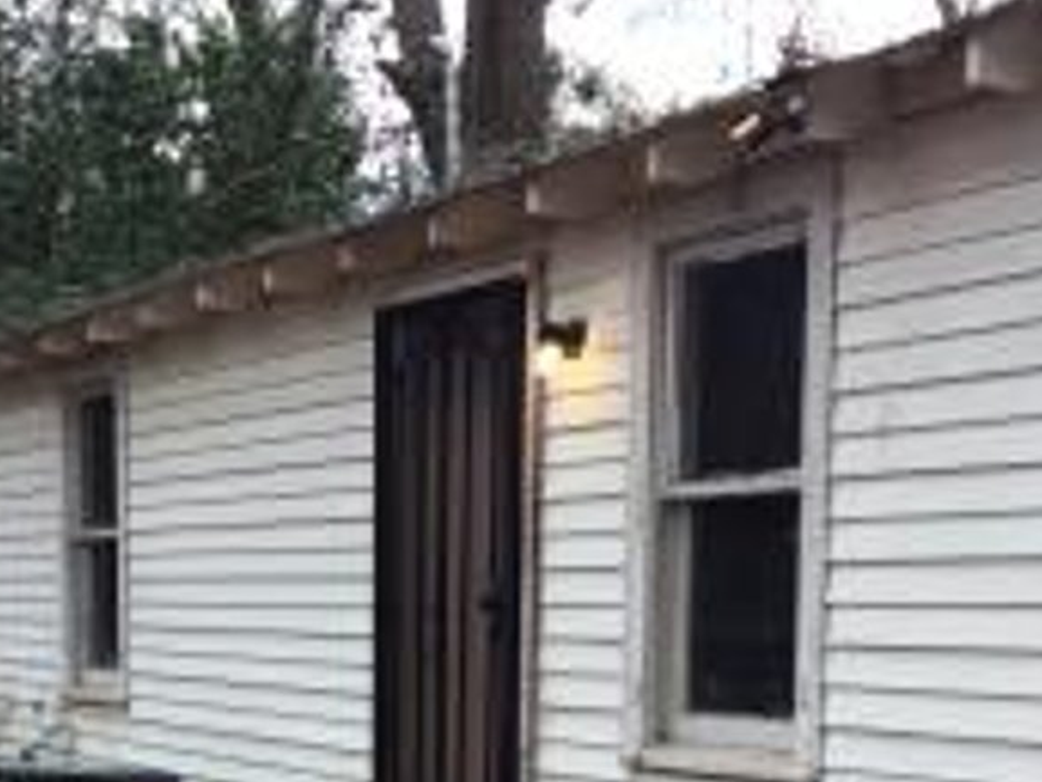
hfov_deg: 25.6
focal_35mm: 76
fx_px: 2288
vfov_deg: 18.5
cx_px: 422
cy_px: 895
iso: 32
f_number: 2.2
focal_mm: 4.15
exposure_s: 1/423
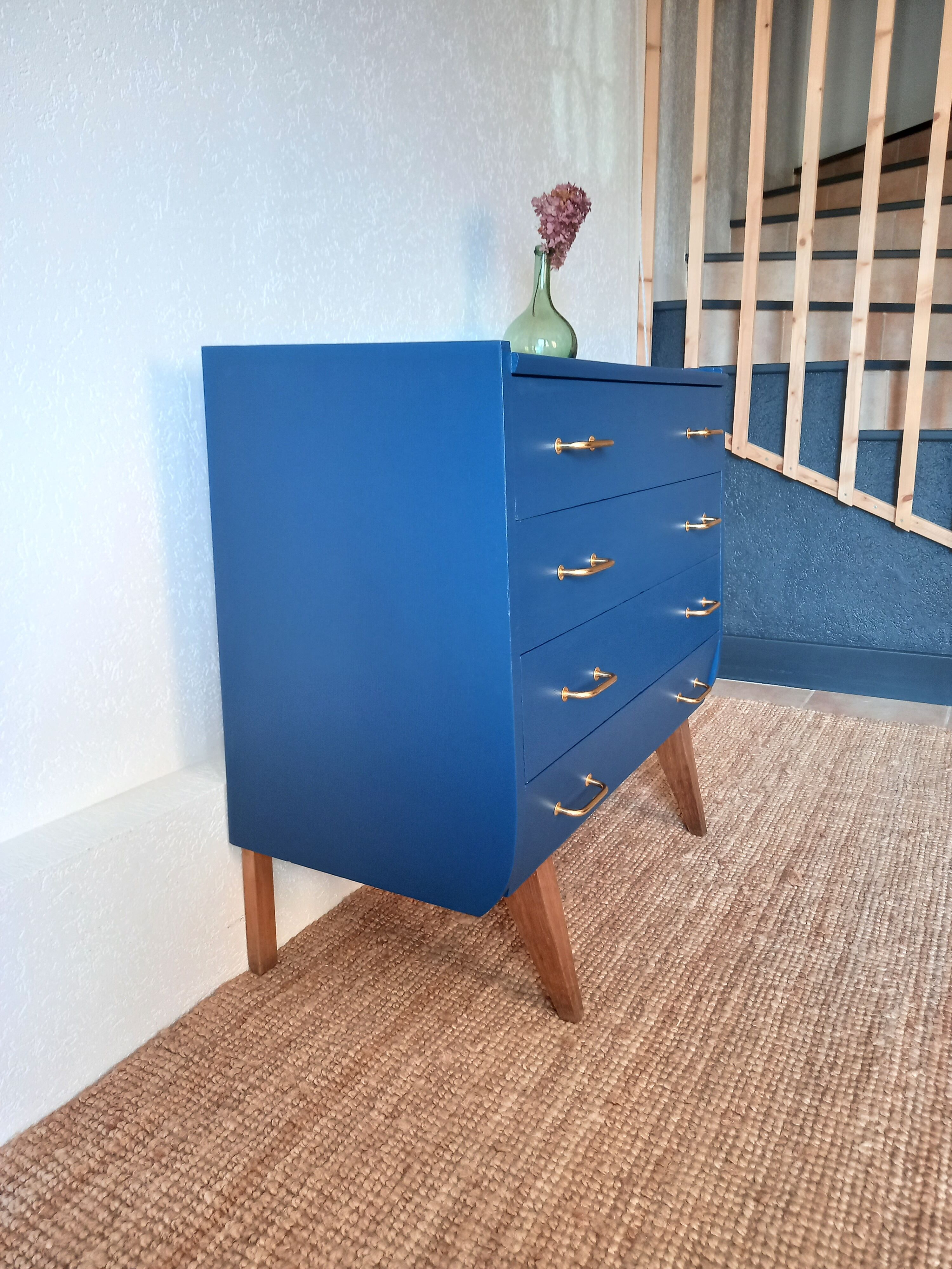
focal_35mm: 25
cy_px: 634
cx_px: 476
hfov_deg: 54.9
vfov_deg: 69.4
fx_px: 917
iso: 200
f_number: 2
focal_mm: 4.6
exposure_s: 1/33
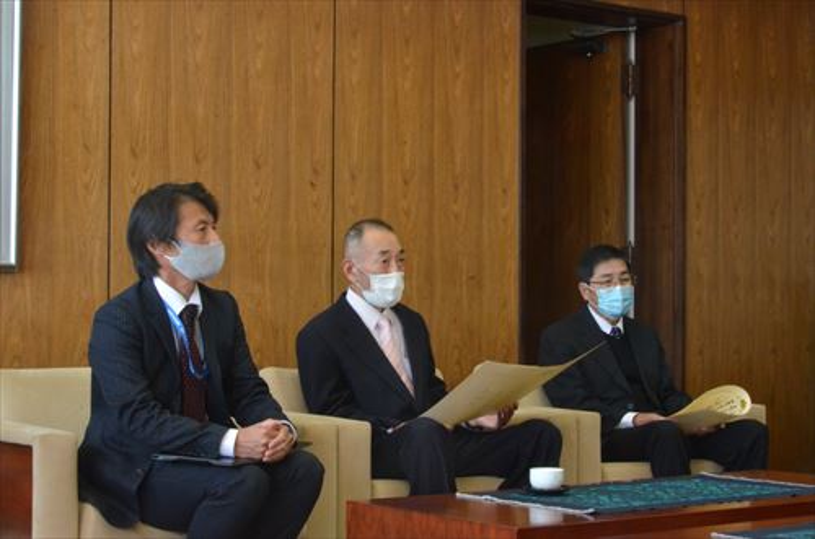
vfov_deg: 19.6
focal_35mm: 69
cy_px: 270
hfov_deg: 29.3
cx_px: 408
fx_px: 1559
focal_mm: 46
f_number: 25
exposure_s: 1/30
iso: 3200
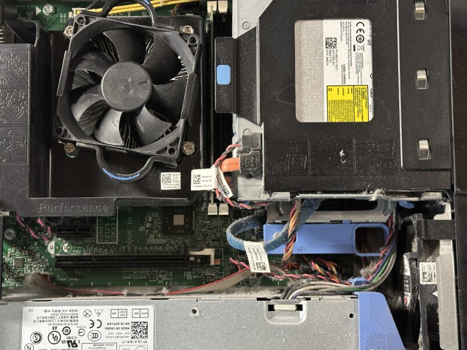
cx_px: 214
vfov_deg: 24.0
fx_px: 823
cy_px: 166
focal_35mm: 61
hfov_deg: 31.7
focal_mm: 6.86
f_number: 1.78
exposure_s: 1/33
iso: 400
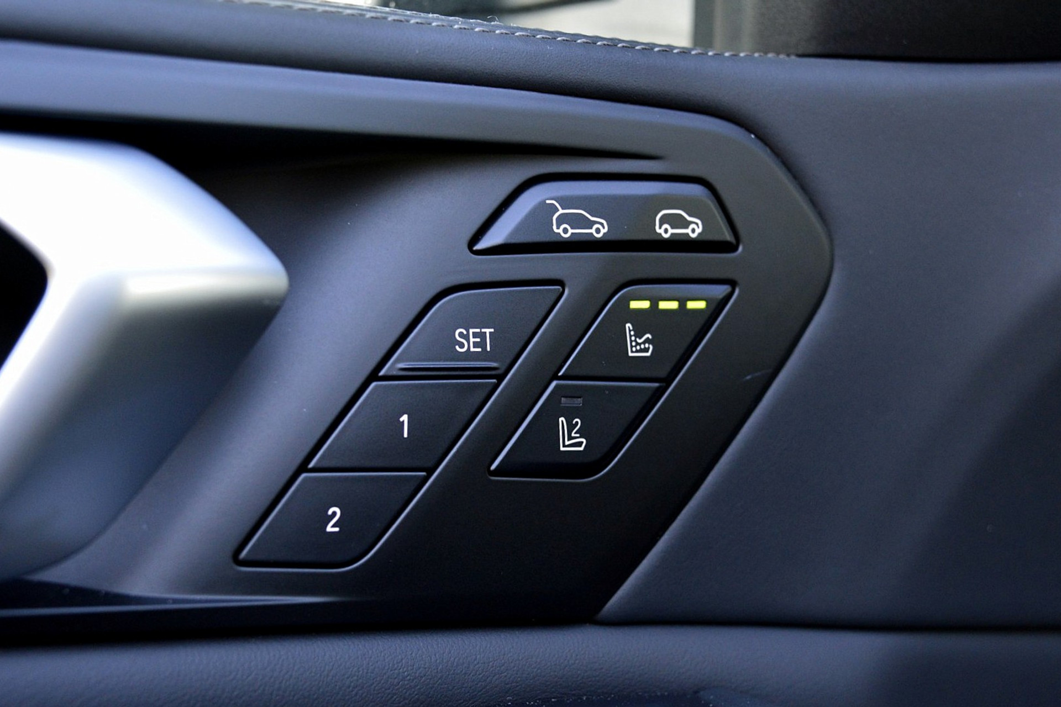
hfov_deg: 37.9
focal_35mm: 52
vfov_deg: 25.8
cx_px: 530
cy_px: 354
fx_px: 1547
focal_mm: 35
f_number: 7.1
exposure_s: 1/60
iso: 800
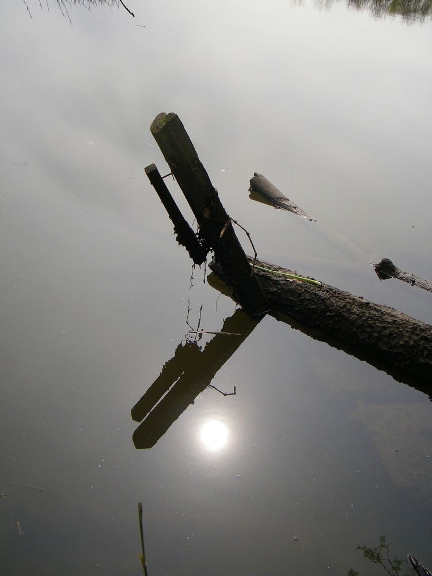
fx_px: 649
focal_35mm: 39
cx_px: 216
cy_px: 288
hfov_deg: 36.8
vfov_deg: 47.9
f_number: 7.6
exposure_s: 1/250
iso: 80
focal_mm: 7
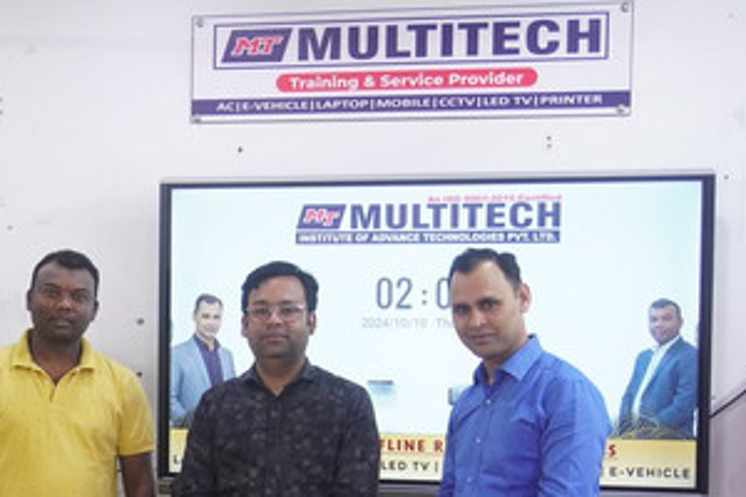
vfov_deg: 16.9
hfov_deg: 24.9
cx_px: 149
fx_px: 1658
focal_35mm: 80
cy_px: 399
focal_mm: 32
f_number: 5
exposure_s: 1/50
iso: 1600
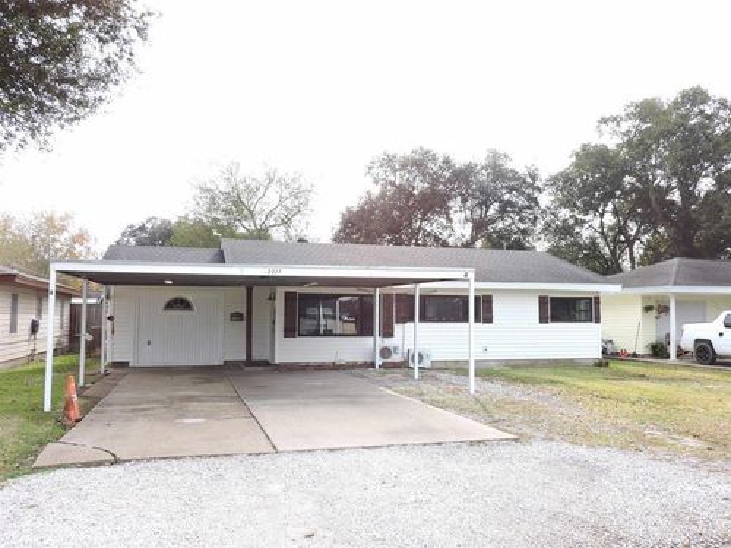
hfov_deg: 60.0
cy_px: 274
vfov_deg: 46.8
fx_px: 634
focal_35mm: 30
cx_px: 366
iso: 100
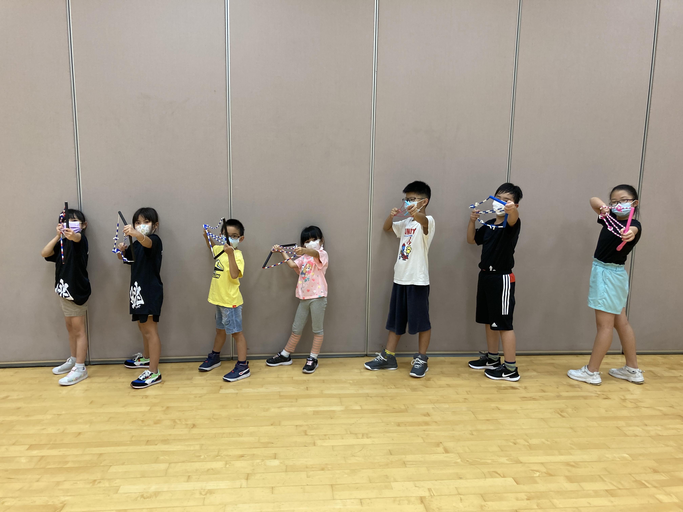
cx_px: 342
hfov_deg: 63.4
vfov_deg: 49.7
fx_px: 552
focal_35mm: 28
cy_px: 256
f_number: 1.8
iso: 100
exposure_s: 1/50
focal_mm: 3.99
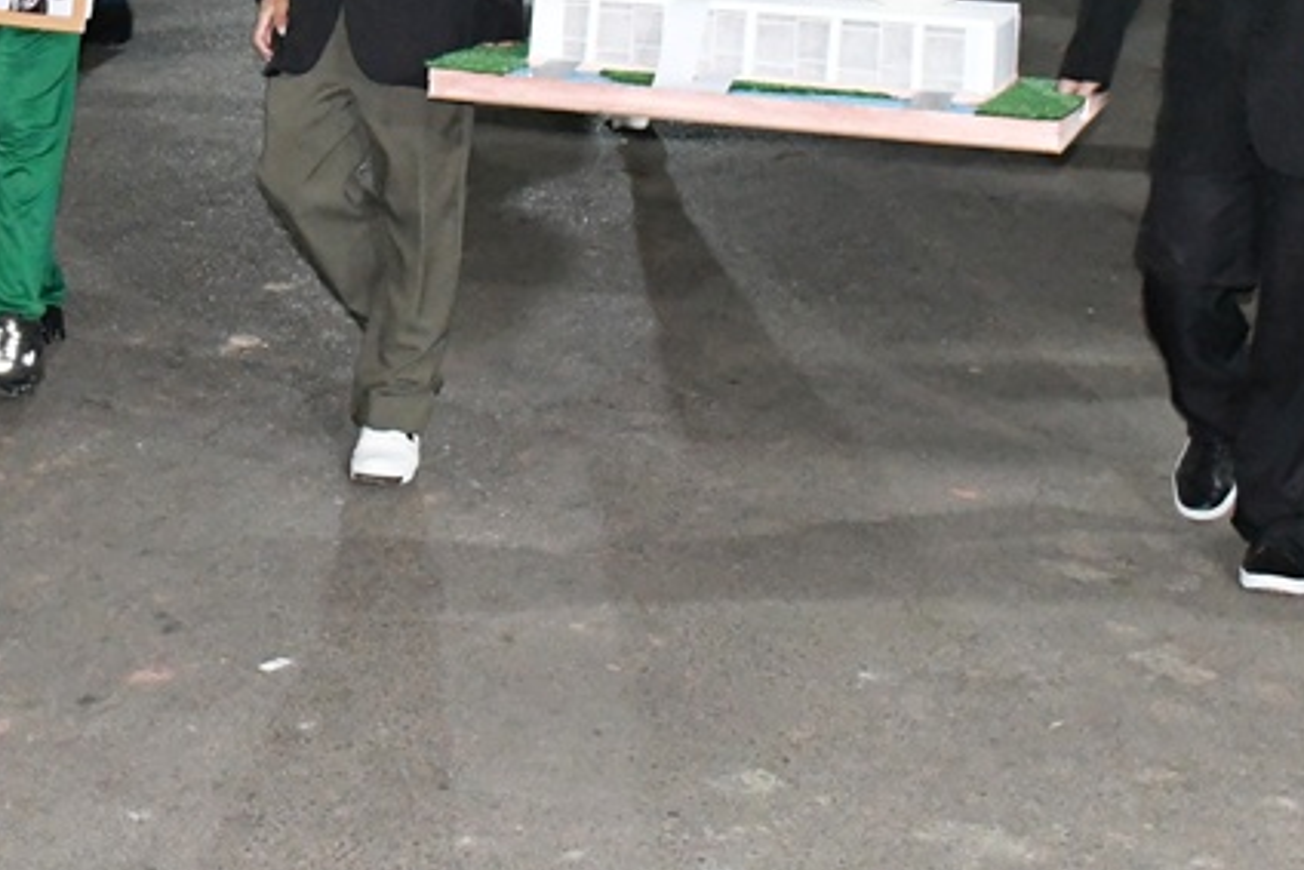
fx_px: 3152
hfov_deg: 22.9
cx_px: 203
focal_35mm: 87
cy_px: -146
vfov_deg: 15.2
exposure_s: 1/80
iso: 8000
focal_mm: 24
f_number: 5
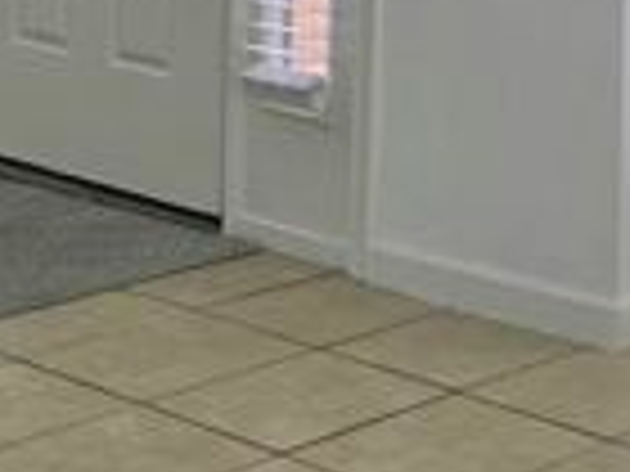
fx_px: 2111
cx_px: 934
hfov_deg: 15.7
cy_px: -319
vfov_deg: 12.0
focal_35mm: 116
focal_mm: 6.3
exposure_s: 1/120
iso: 16
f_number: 1.7
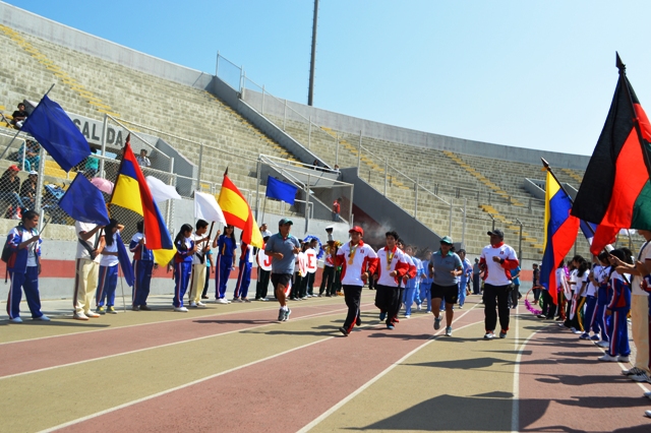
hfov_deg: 62.0
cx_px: 326
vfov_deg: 43.6
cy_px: 216
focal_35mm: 30
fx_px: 542
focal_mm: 20
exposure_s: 1/250
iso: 100
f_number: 8
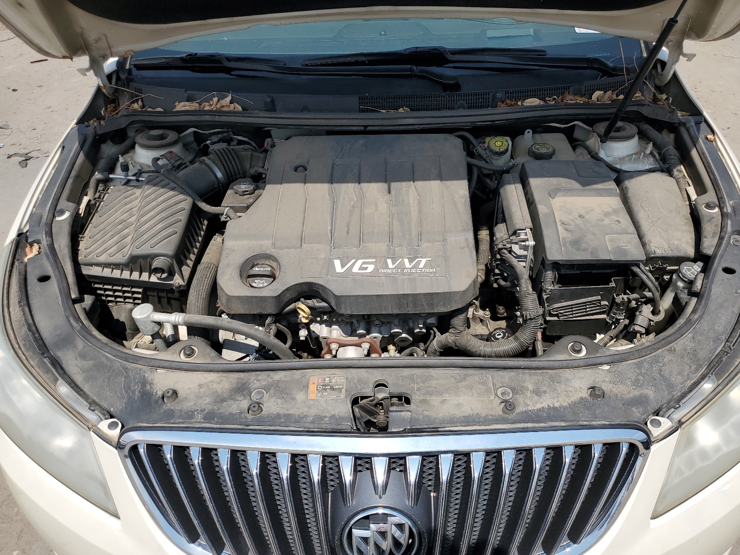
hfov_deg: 65.3
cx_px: 380
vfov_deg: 51.4
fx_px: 577
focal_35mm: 27
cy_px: 282
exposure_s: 1/5000
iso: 50
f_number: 1.5
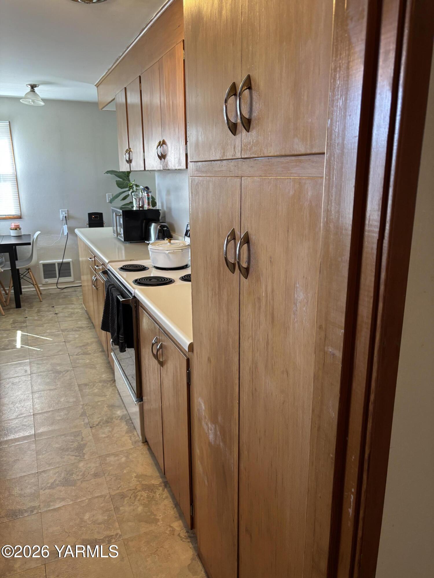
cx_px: 217
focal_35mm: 26
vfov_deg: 67.3
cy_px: 289
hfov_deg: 53.1
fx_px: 435
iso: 160
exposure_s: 1/60
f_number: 1.6
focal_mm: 5.96
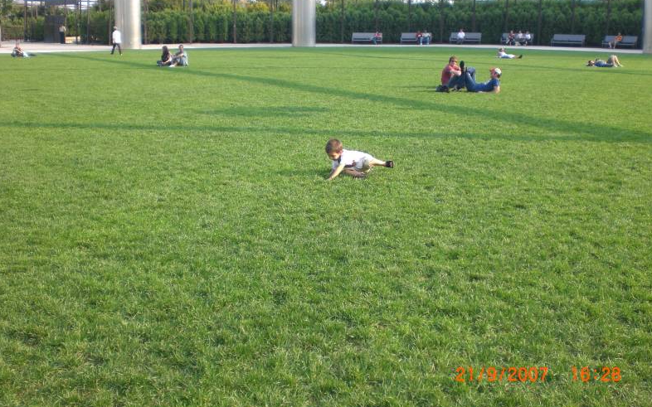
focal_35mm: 41
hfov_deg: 48.2
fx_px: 728
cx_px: 329
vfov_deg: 31.2
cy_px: 177
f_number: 3.1
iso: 50
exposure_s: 1/250
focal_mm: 6.3
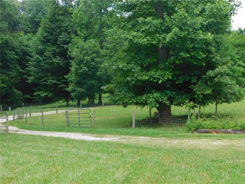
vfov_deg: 28.6
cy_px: 92
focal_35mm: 51
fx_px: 361
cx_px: 122
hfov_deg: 37.5
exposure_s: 1/250
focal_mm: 9
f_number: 3.8
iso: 125
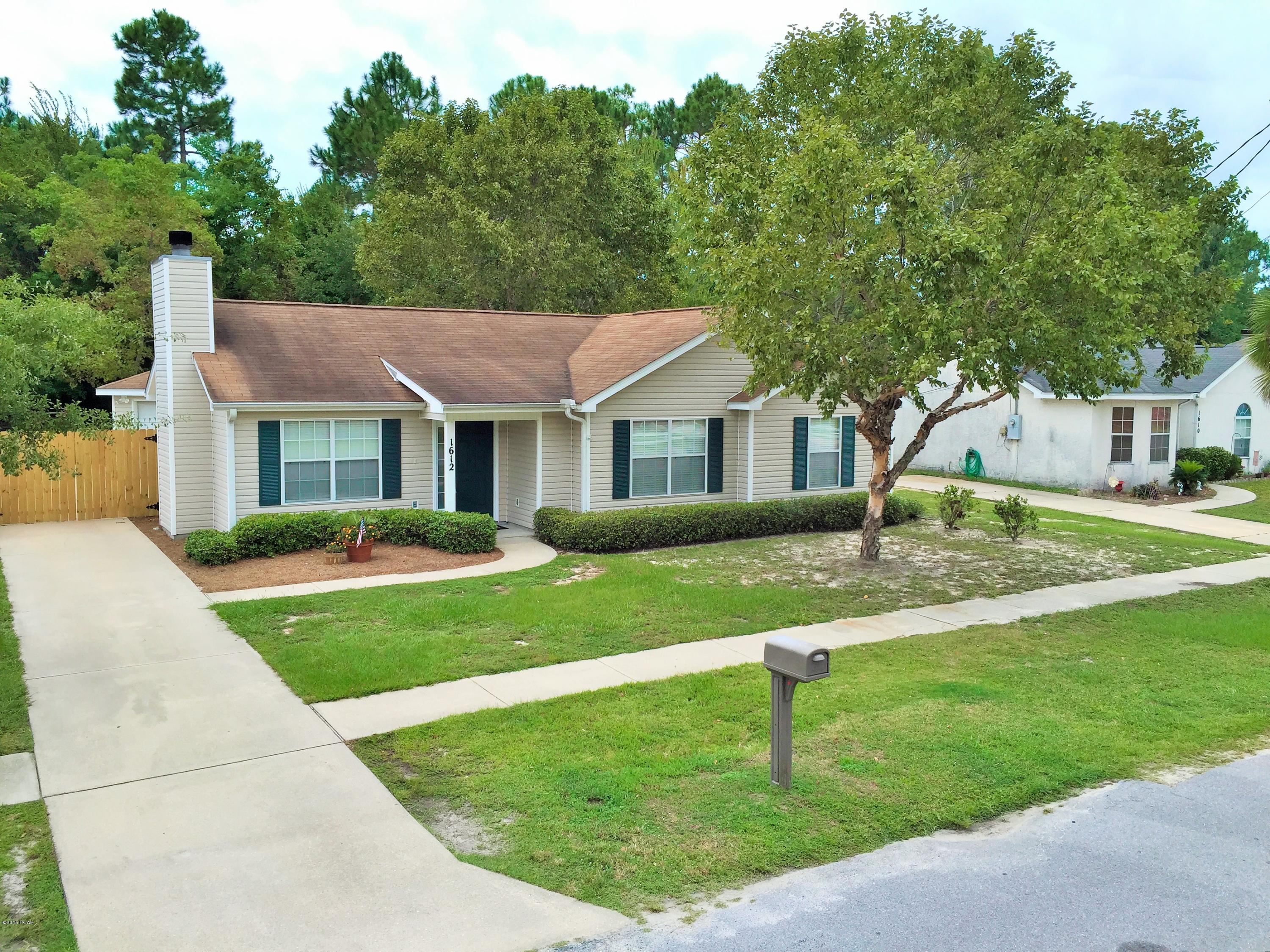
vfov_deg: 48.2
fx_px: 1064
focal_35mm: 29
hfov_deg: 61.7
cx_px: 635
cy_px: 476
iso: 32
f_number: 2.2
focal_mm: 4.15
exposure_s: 1/682
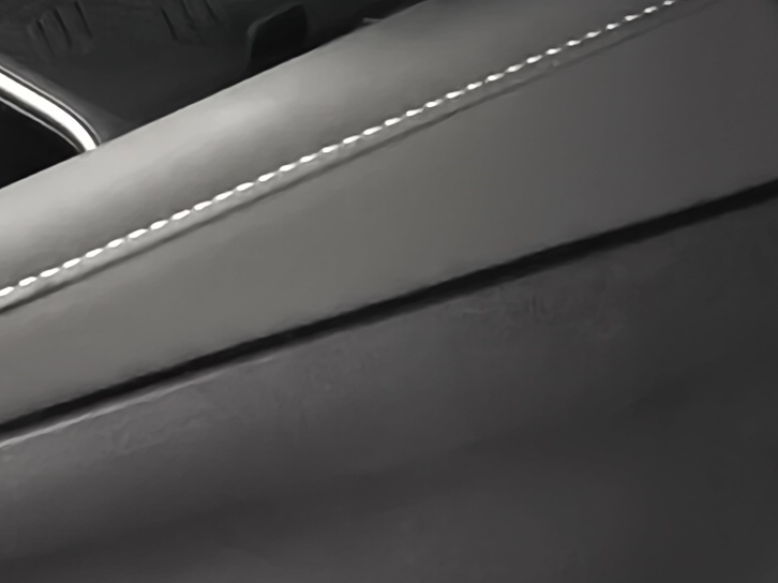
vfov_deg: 5.1
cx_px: -351
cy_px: -790
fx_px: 6313
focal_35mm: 281
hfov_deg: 7.0
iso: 5000
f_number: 1.9
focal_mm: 7.1
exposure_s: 1/20
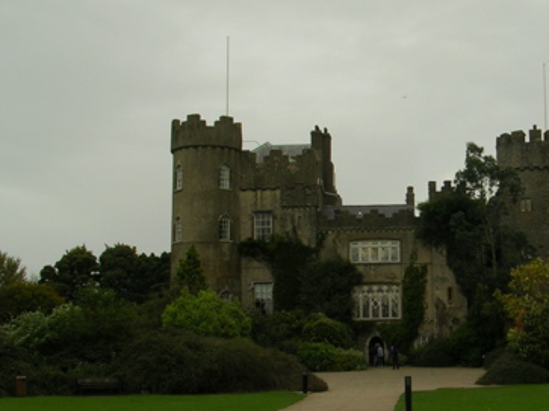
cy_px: 213
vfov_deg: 21.9
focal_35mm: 67
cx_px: 452
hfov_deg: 28.3
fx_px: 1062
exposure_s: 1/132
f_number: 5.6
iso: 50
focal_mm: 5.8
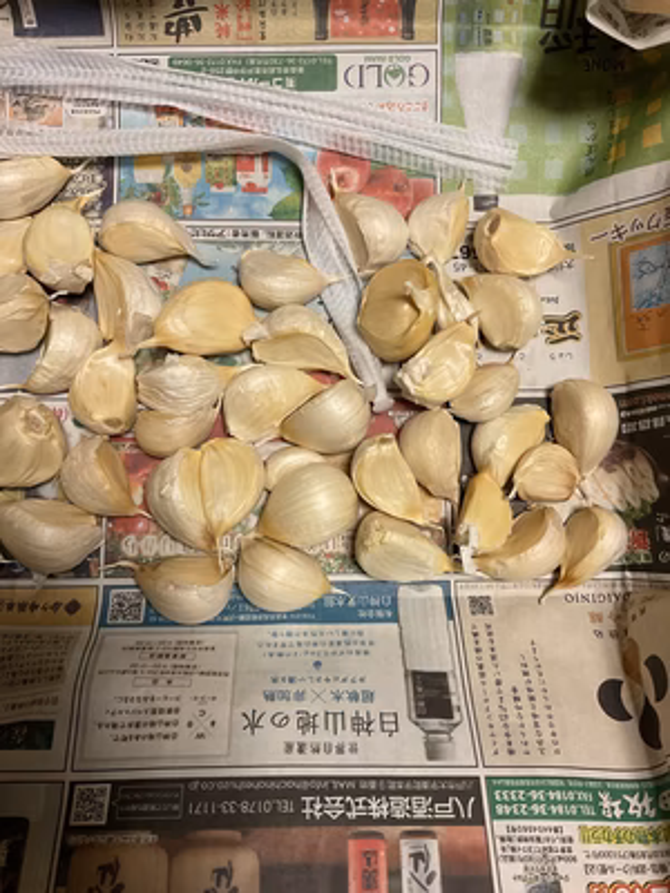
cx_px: 335
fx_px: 748
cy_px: 446
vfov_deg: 61.7
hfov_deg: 48.2
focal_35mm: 29
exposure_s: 1/60
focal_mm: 3
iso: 125
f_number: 1.8
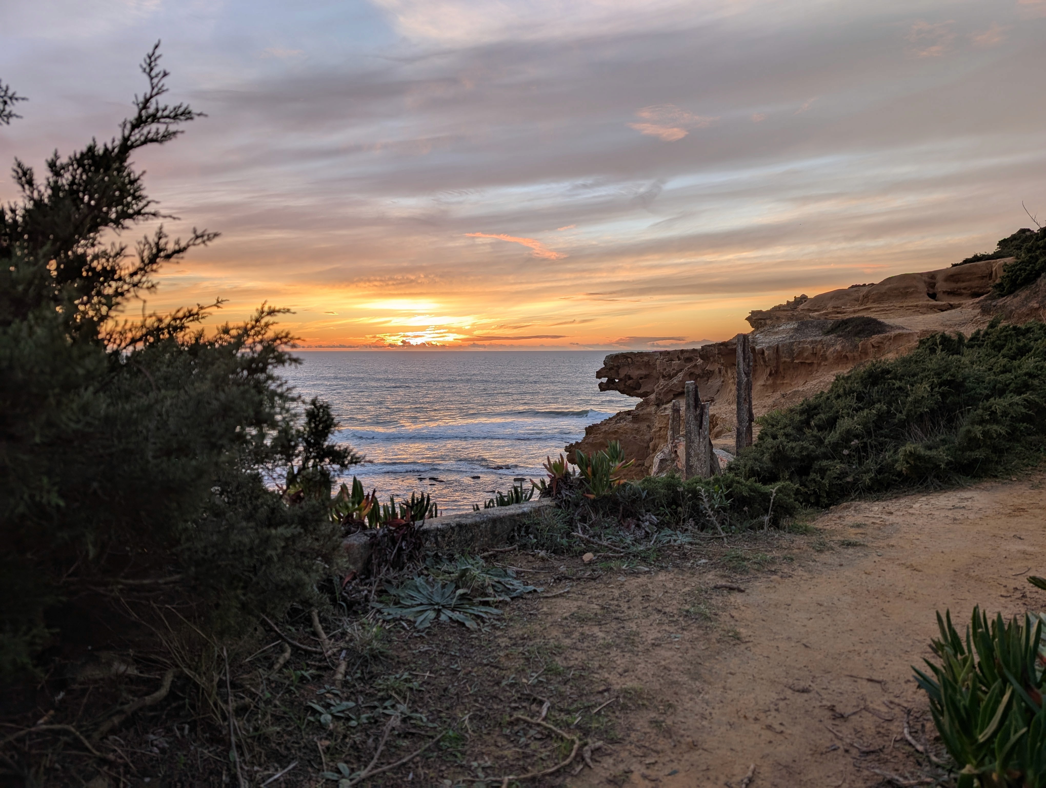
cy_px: 394
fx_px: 726
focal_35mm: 24
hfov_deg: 71.5
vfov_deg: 56.9
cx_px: 523
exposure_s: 1/241
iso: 18
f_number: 1.68
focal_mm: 6.9
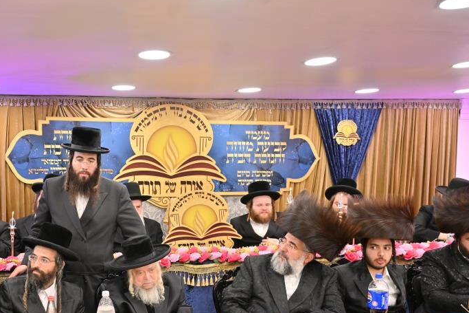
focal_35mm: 36
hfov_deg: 51.3
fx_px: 469
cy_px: 226
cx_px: 128
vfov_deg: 36.2
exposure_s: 1/160
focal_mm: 24
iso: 640
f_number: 4
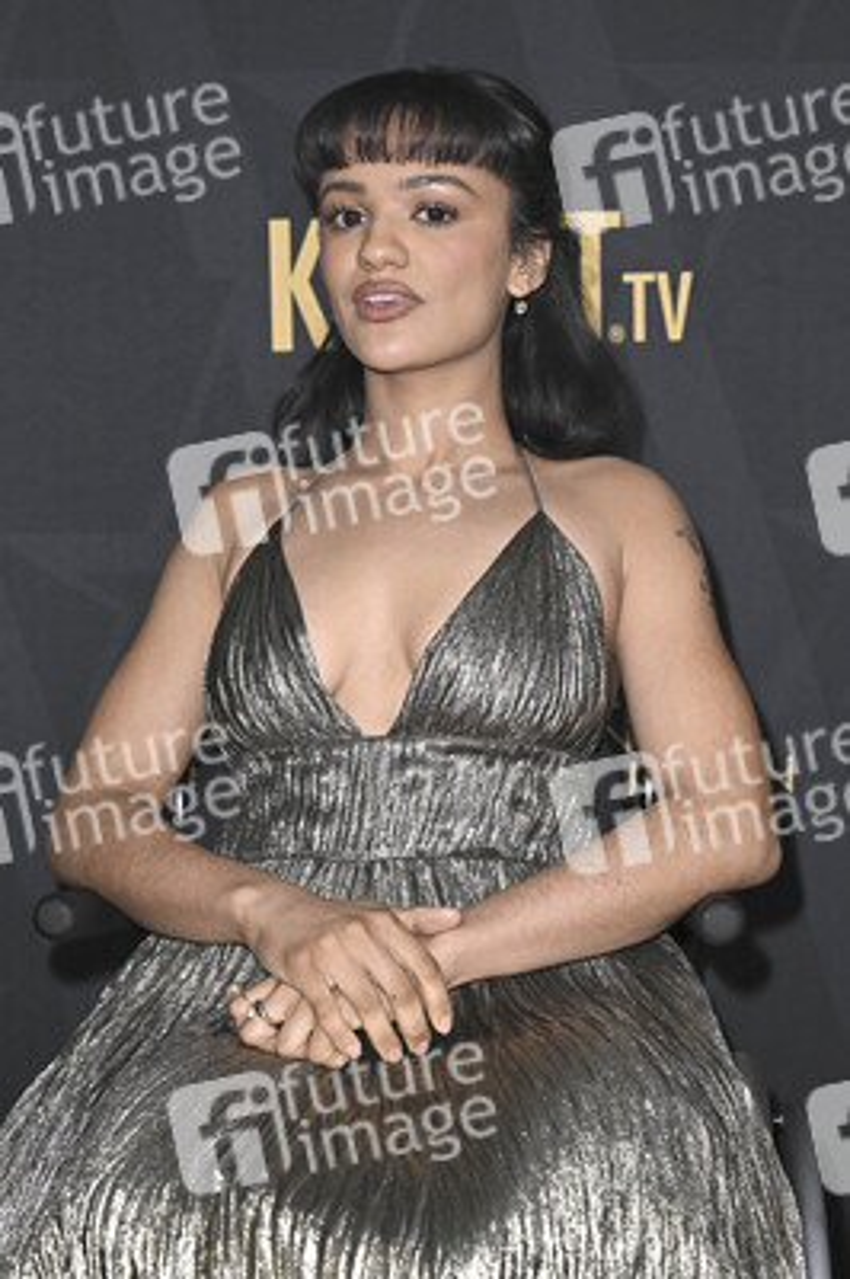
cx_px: 425
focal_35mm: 65
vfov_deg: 31.0
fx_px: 2306
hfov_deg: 20.9
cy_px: 640
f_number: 5.6
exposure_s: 1/320
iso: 2000
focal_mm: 65
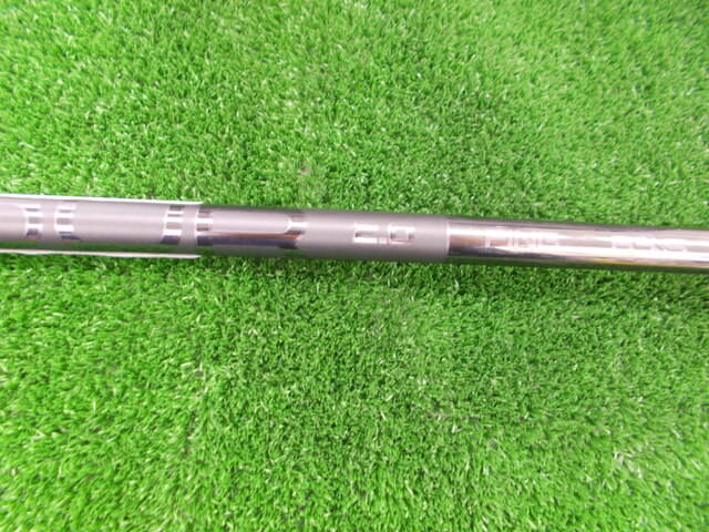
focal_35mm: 26
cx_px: 354
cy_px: 266
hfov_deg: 67.3
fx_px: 533
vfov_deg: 53.1
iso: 200
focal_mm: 4.6
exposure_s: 1/8
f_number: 3.2
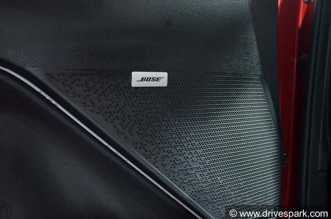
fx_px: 385
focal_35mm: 42
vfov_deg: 31.7
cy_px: 110
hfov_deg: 46.5
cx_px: 166
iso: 1600
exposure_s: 1/320
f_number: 5
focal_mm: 28
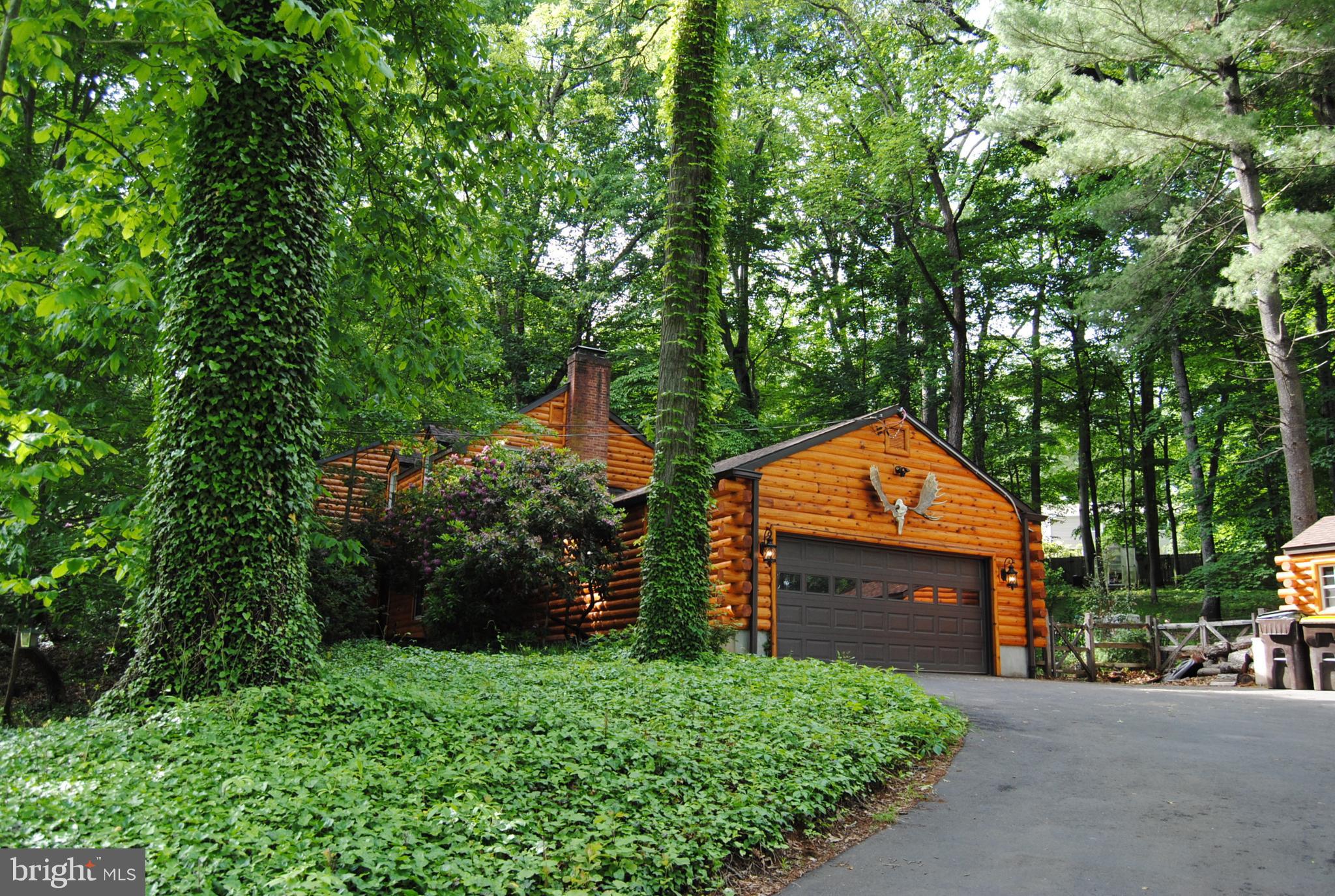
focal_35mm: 27
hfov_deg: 67.3
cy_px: 448
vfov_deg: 48.1
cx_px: 668
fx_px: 1003
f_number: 5
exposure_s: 1/100
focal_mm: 18
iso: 200
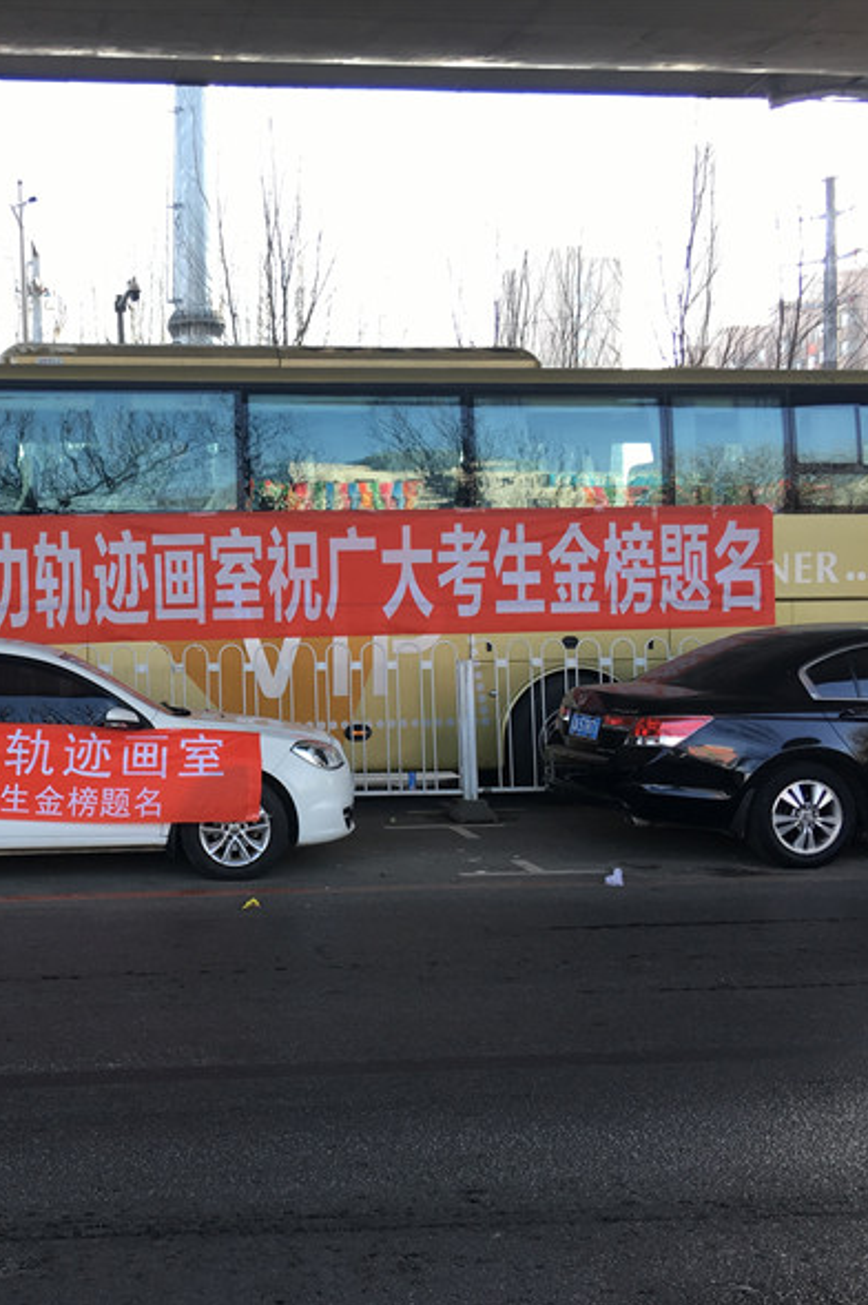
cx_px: 166
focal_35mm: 41
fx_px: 1484
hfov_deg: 31.7
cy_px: 660
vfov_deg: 47.4
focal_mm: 4.15
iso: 25
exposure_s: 1/126
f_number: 2.2
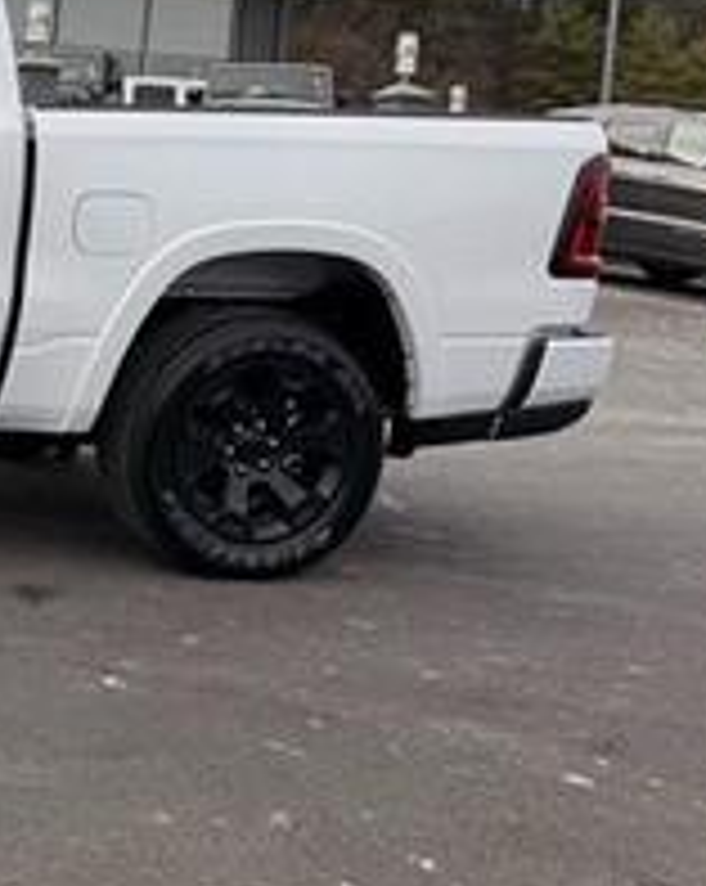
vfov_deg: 31.2
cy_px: 283
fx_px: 1571
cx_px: -396
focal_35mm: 60
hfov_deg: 20.9
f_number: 1.78
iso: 100
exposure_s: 1/3759
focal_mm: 6.76
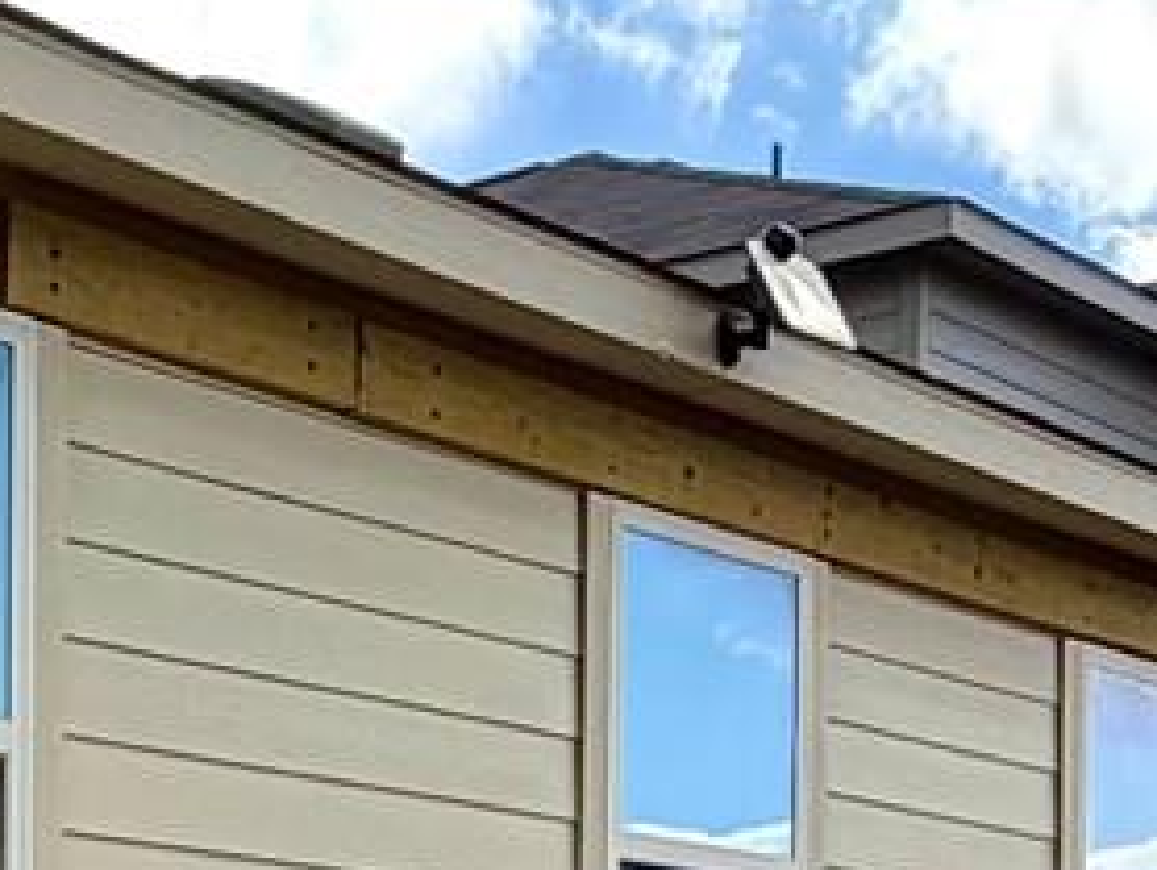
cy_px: 1415
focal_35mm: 103
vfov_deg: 13.3
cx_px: -225
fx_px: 3446
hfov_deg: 18.1
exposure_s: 1/1087
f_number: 2.2
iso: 25
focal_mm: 2.22
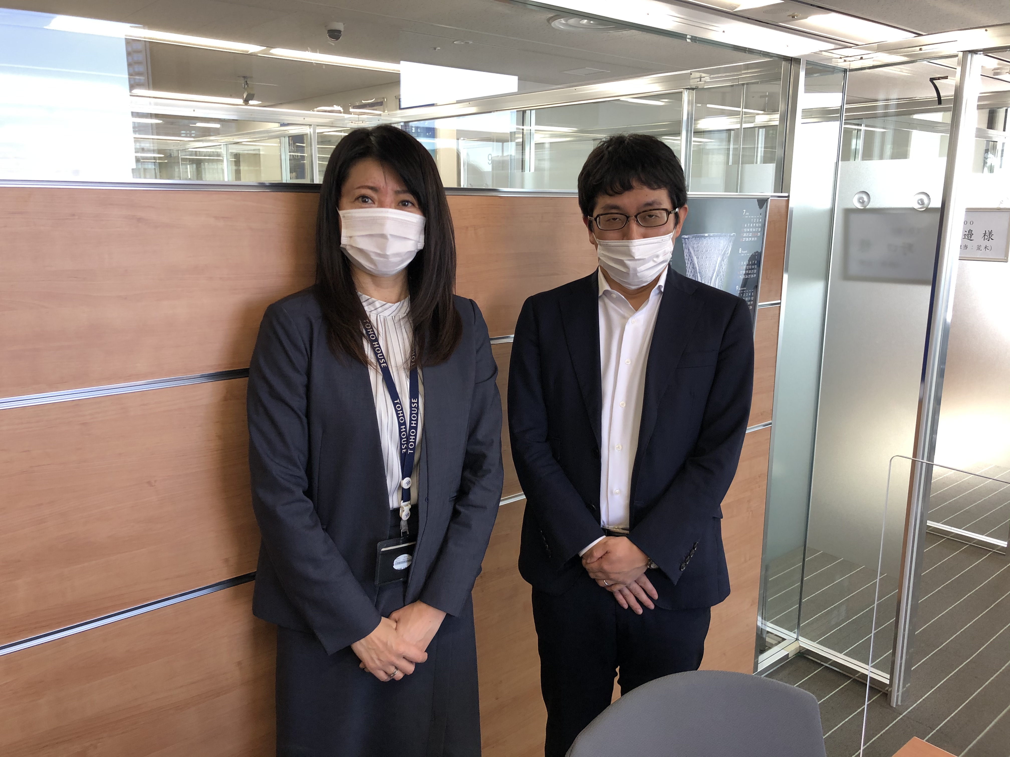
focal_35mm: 28
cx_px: 505
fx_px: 817
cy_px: 378
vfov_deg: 49.7
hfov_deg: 63.4
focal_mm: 4
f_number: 1.8
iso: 25
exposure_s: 1/33
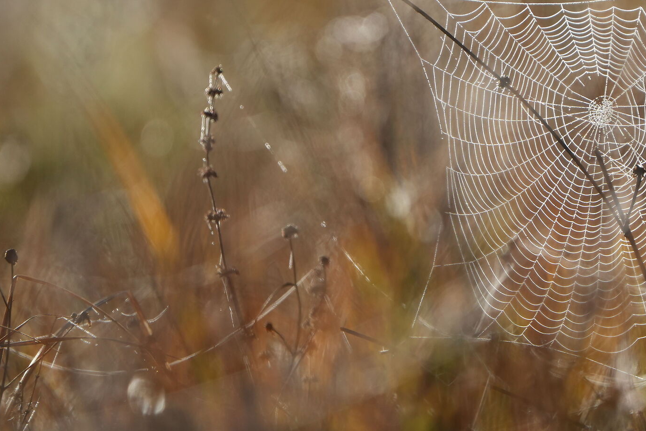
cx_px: 414
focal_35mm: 1053
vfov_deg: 1.3
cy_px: 128
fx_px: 18894
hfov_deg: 2.0
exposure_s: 1/2000
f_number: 6.3
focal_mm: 600
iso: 640
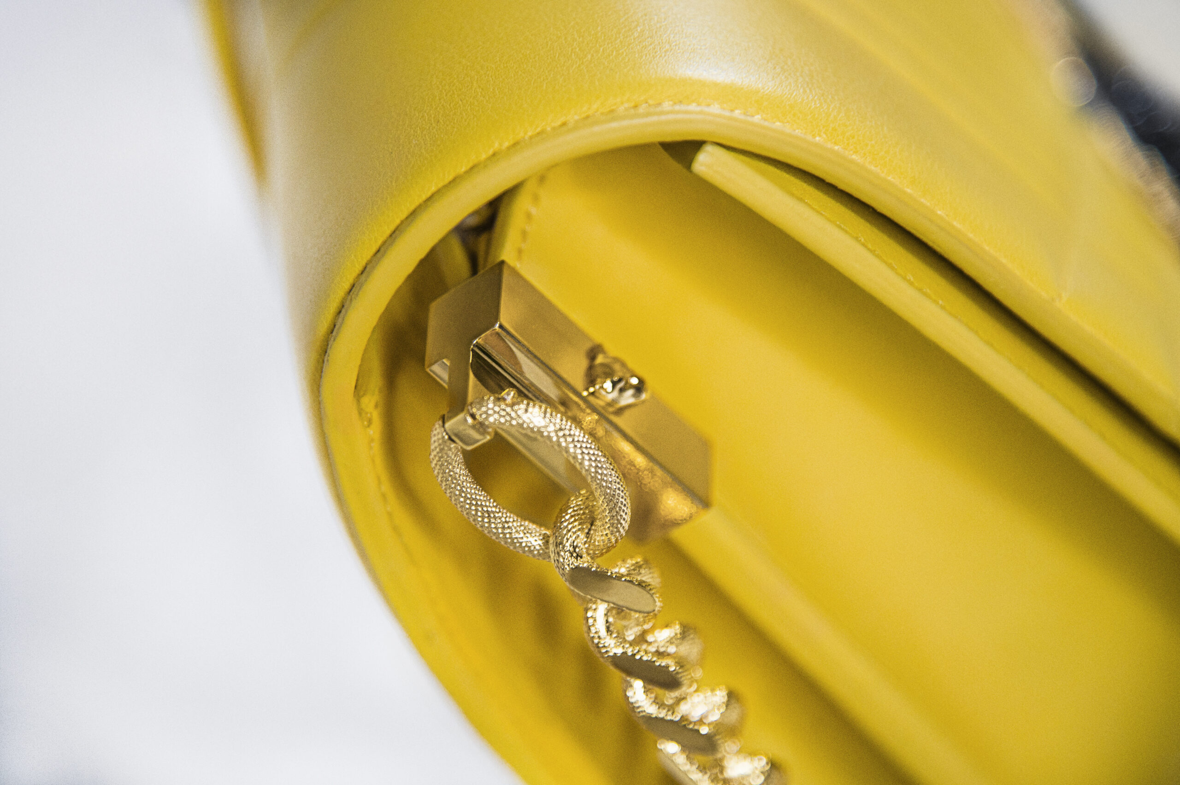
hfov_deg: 17.1
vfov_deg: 11.4
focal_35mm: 120
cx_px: 590
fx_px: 3930
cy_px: 392
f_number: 4
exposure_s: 1/100
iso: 1000
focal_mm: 120
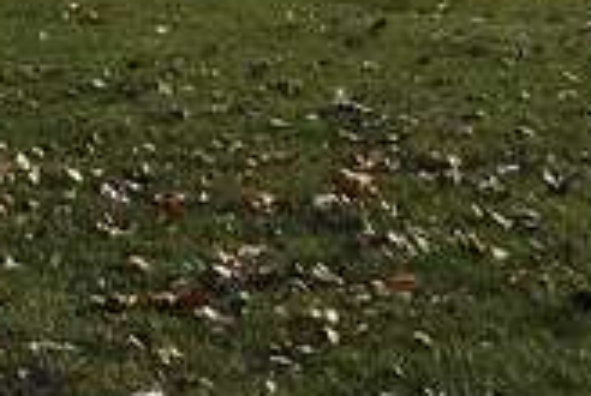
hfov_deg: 13.0
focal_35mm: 141
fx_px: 2319
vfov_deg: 9.1
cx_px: -508
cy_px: -457
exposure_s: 1/1202
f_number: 2.2
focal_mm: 4.15
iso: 25
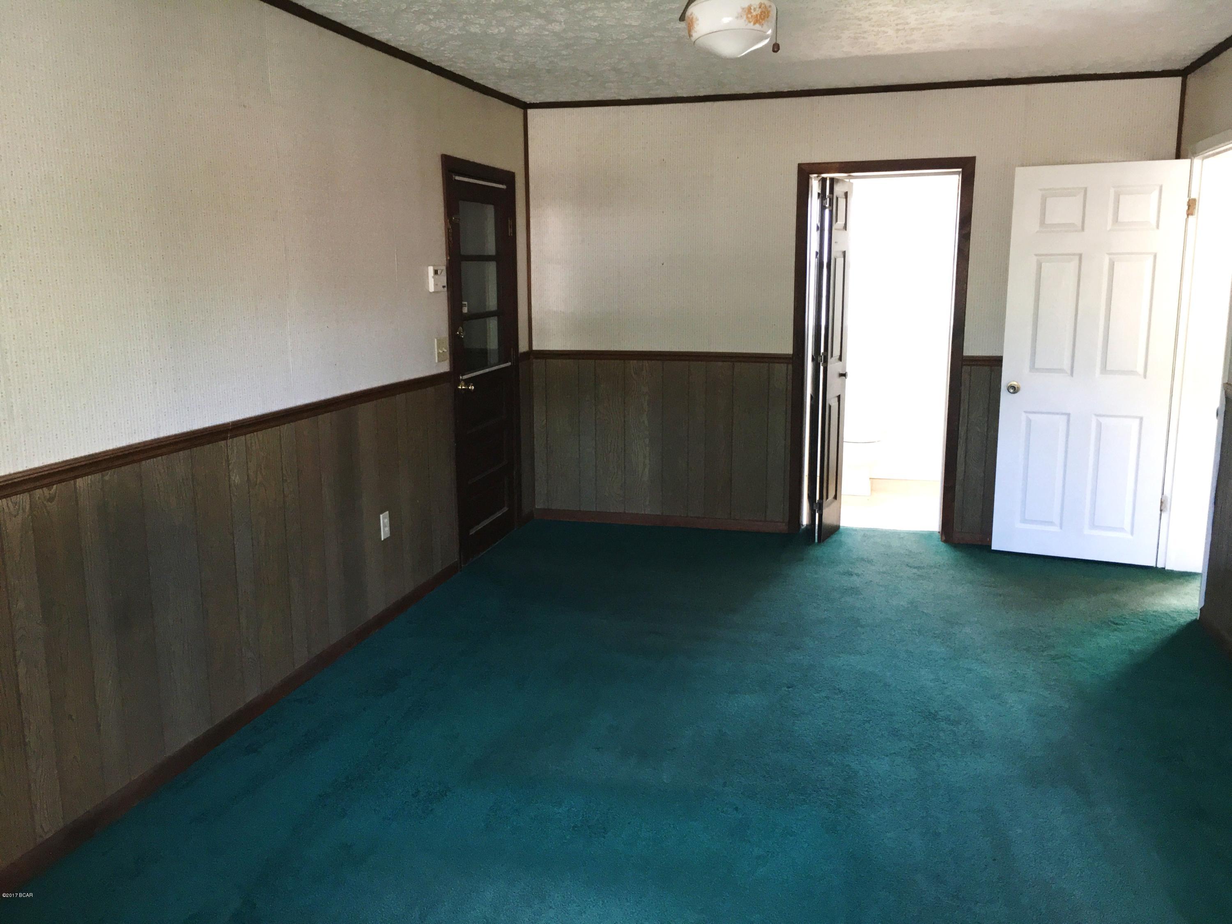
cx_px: 616
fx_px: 1032
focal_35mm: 29
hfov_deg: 61.7
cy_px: 462
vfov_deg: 48.2
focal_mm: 4.15
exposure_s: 1/30
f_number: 2.2
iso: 125
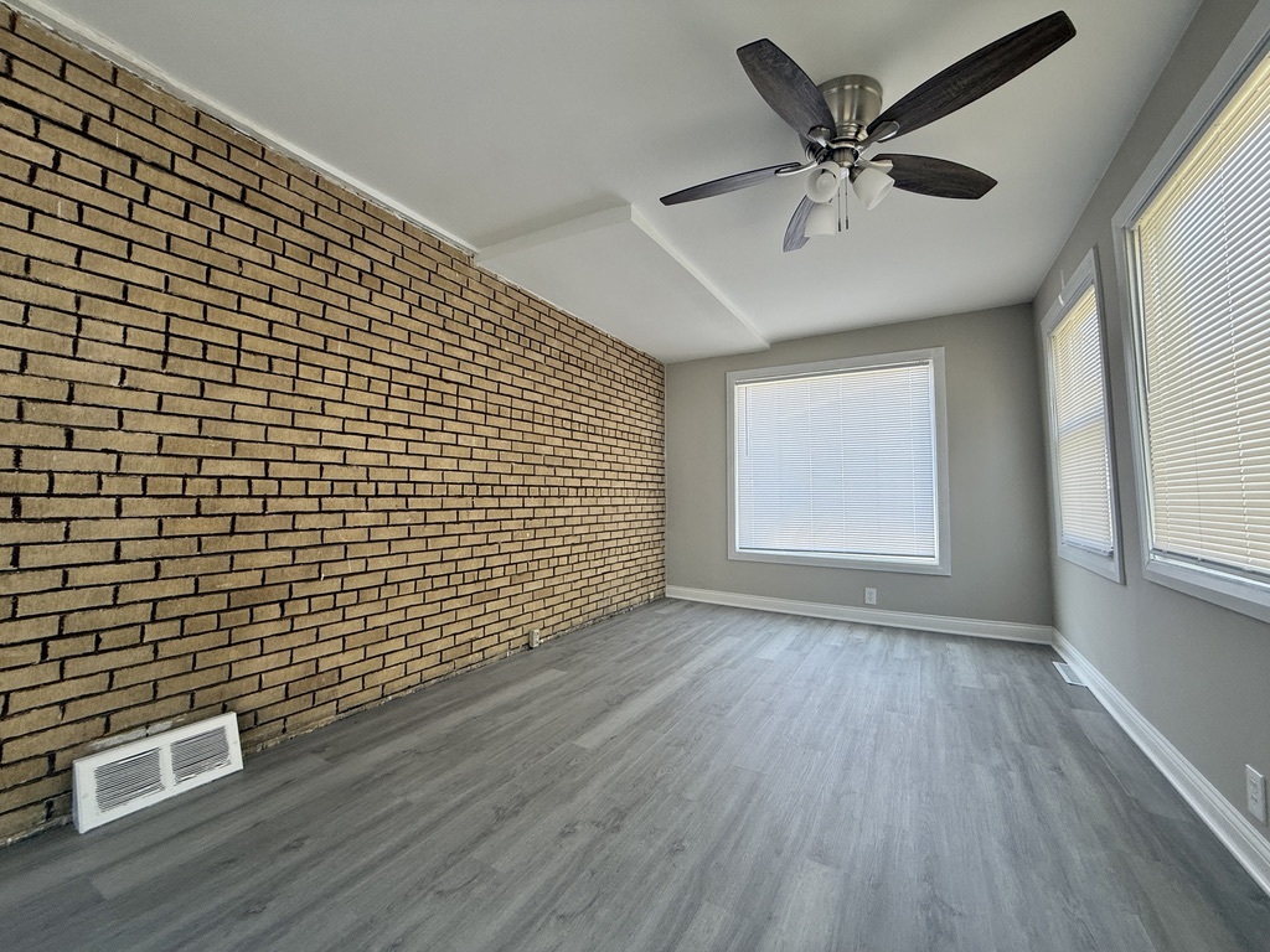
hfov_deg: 102.1
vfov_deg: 85.7
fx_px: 514
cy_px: 476
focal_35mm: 14
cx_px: 635
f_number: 2.2
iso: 80
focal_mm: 2.22
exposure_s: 1/99
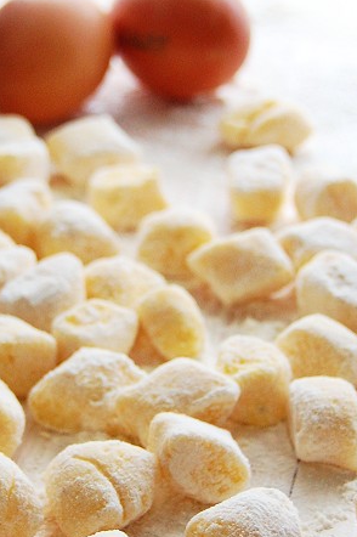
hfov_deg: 10.6
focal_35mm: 129
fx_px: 1922
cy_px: 216
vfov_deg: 15.9
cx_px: 110
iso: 800
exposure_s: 1/25
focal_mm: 38
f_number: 4.8
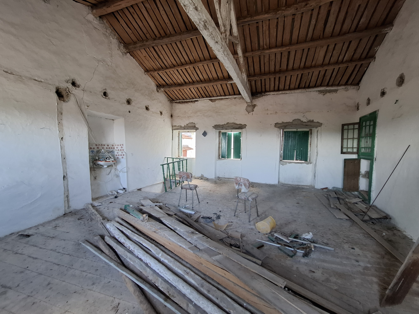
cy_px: 157
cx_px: 210
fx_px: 157
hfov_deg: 106.2
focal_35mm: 13
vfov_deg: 89.9
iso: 200
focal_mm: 1.74
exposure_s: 1/33
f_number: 2.2
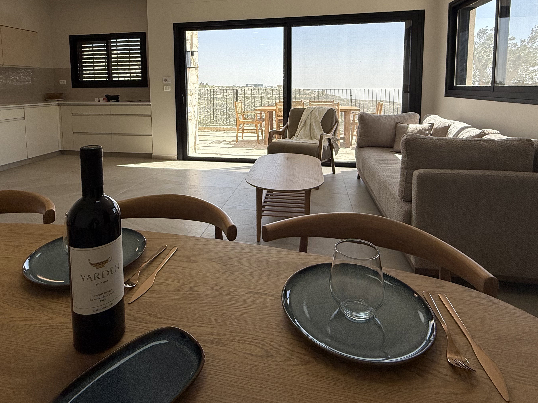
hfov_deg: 78.9
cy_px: 115
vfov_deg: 60.9
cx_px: 248
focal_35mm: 21
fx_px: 326
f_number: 2.2
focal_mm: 2.22
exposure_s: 1/1001
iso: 50
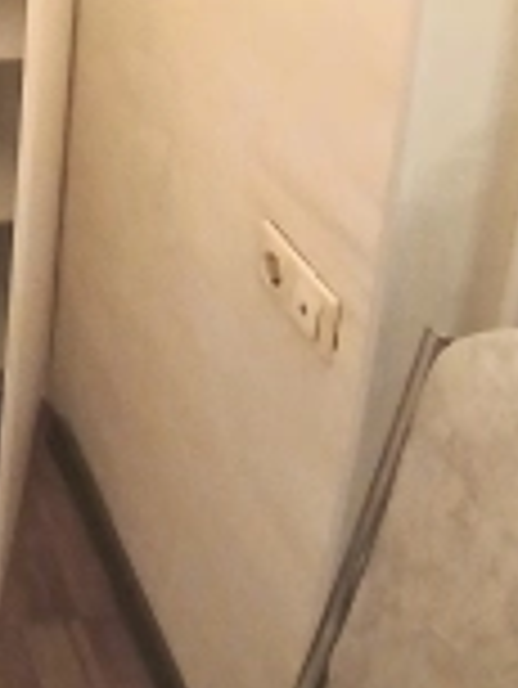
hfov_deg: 24.6
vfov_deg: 27.5
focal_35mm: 52
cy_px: -301
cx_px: -151
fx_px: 1036
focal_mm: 1.4
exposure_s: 1/25
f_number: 2.2
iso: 320
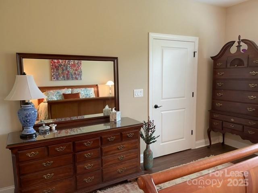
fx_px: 194
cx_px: 129
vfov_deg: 53.1
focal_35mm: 26
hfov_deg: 67.3
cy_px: 96
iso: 160
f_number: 1.6
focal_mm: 4.2
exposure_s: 1/60
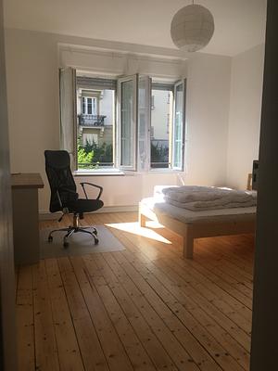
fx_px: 311
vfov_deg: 61.7
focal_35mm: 29
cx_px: 139
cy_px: 186
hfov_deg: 48.2
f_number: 2.2
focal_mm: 4.15
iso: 25
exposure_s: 1/516
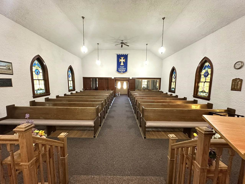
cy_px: 92
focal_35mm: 14
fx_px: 99
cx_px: 122
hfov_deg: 102.1
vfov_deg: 85.7
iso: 640
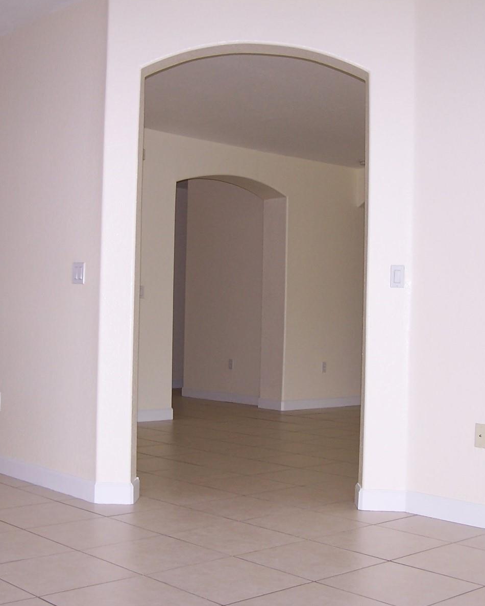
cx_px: 245
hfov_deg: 30.3
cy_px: 301
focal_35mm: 50
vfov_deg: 37.3
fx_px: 897
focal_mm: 6.3
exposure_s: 1/60
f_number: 2.8
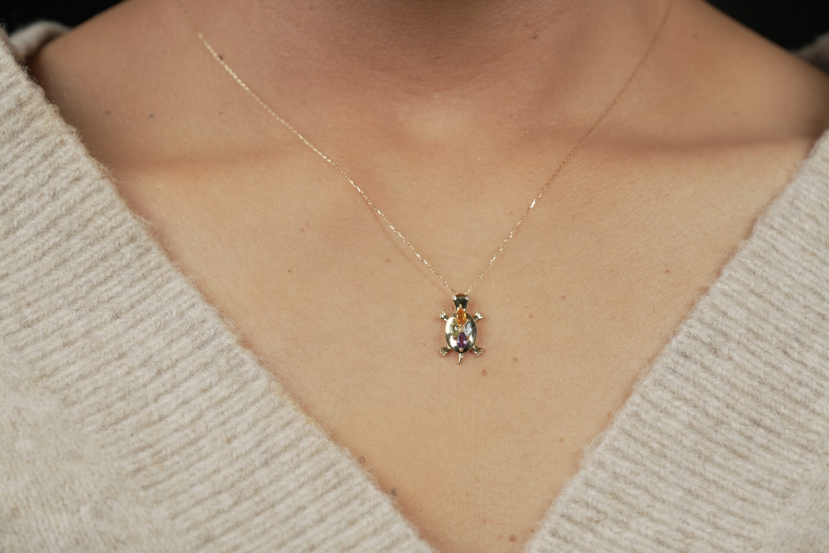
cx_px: 414
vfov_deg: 15.2
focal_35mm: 90
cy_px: 276
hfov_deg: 22.6
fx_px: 2072
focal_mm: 90
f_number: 7.1
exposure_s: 1/250
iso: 800
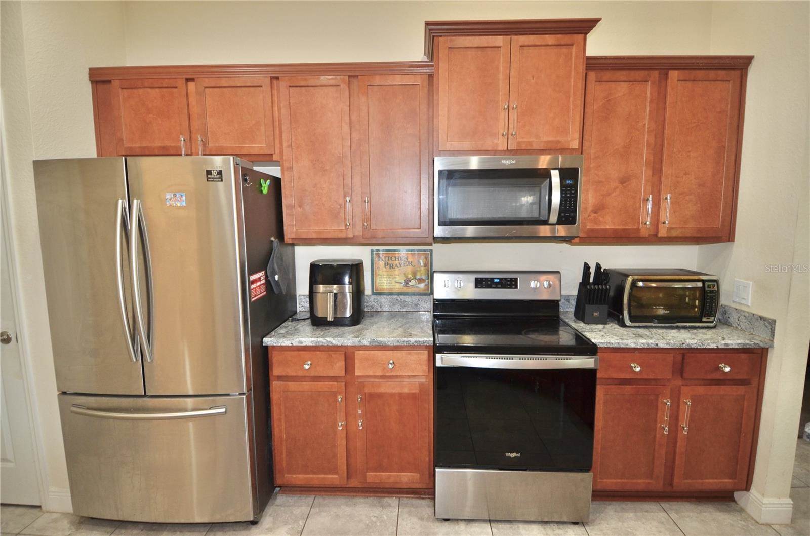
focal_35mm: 36
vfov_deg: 36.7
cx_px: 405
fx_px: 808
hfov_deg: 53.2
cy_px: 268
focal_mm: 24
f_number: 4
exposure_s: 1/60
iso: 800
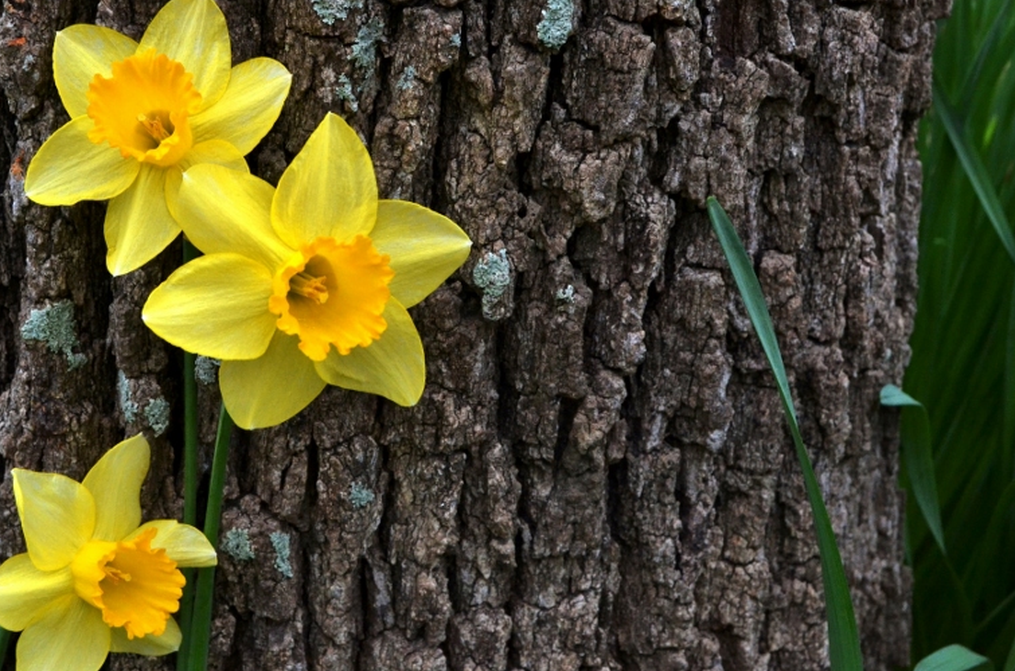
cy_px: 302
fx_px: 1715
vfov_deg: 22.1
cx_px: 390
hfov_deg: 32.8
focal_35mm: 61
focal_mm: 30
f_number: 8
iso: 1600
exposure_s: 1/500
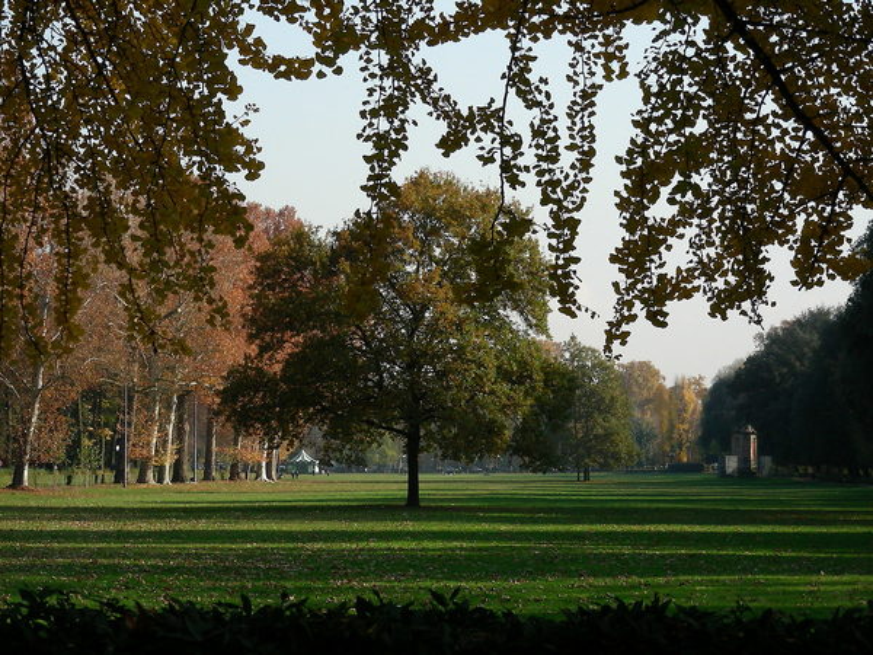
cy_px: 328
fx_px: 2850
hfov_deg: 17.4
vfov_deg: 13.1
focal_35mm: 113
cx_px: 436
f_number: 4
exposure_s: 1/414
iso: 50
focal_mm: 18.9
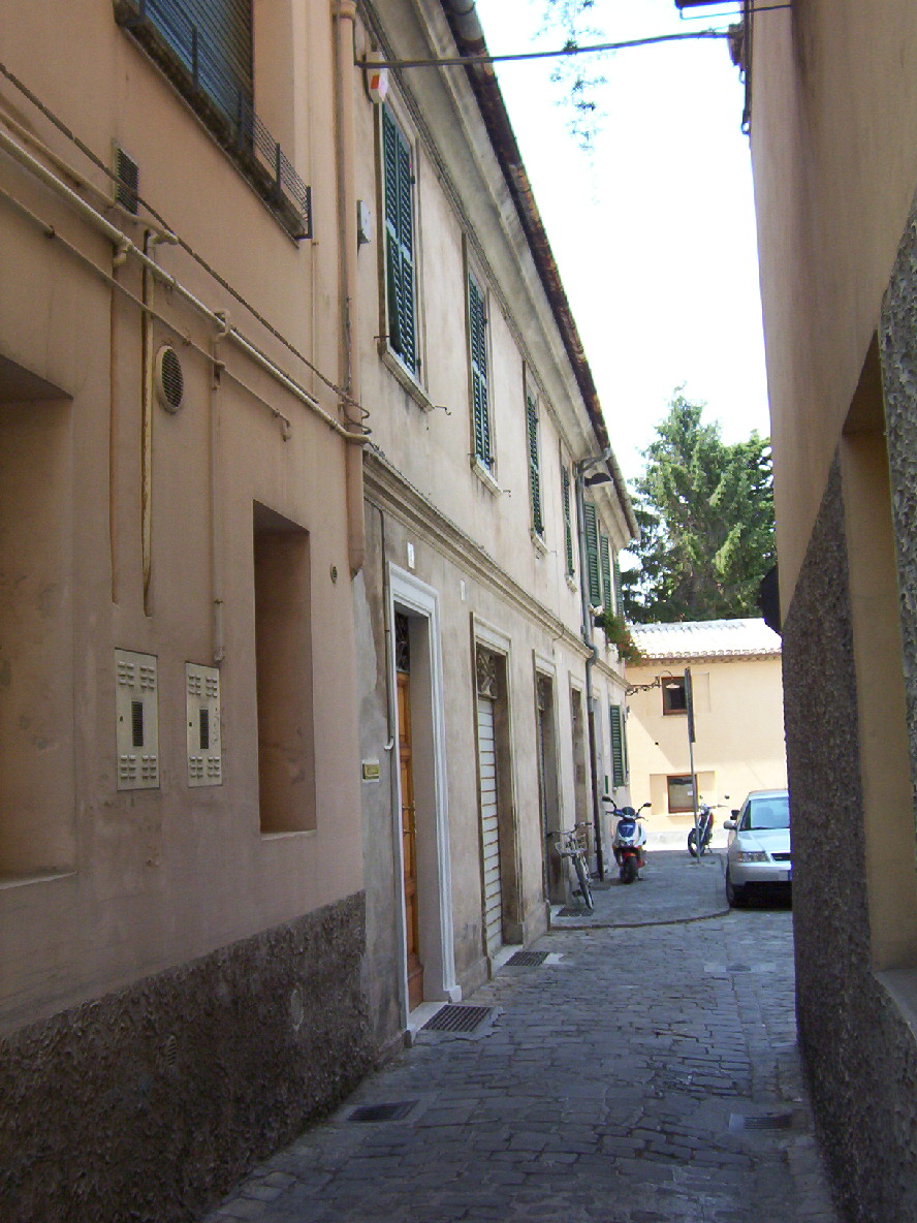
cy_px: 612
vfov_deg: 51.4
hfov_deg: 39.7
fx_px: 1272
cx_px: 458
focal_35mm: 36
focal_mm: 5.54
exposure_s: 1/573
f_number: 2.76
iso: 100
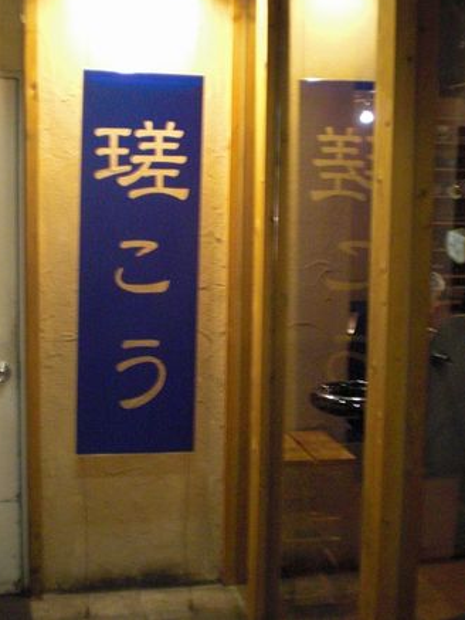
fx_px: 806
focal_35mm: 45
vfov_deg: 41.9
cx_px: 194
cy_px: 254
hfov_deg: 32.1
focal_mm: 6.3
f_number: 3.1
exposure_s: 1/20
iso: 800
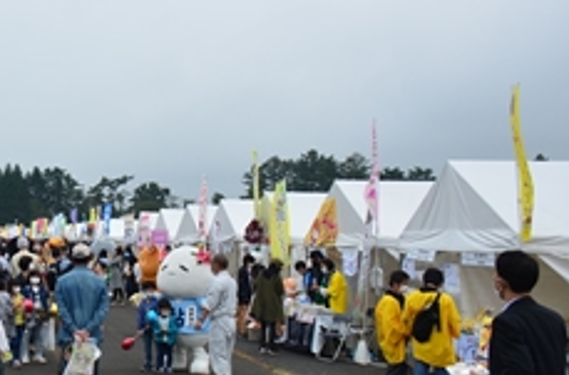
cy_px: 113
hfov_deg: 31.1
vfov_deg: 22.7
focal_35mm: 59
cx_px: -22
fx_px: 929
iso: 200
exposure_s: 1/500
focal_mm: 18
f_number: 5.6
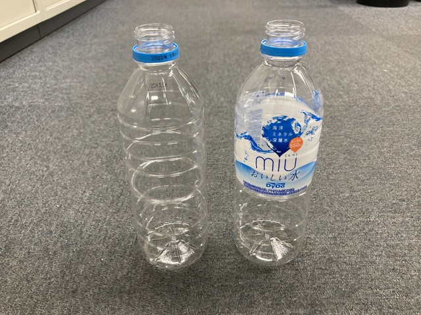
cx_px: 210
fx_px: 341
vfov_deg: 49.7
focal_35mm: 28
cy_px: 158
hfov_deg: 63.4
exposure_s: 1/60
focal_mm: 3.99
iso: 160
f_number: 1.8
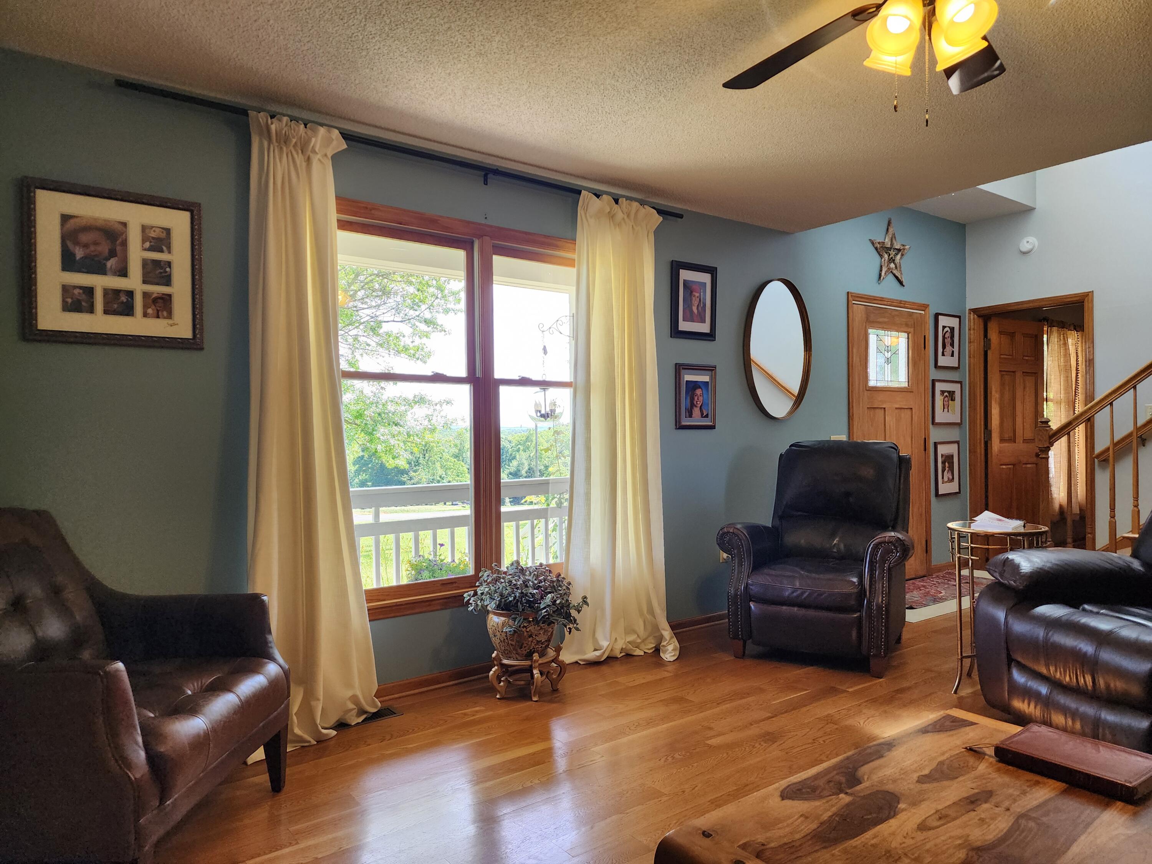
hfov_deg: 73.9
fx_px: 765
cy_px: 432
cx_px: 576
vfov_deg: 58.9
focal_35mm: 23
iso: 125
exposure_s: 1/180
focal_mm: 6.4
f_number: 1.8
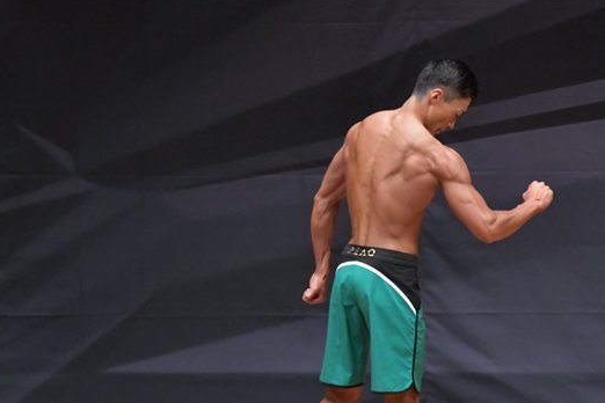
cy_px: 293
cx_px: 361
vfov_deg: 3.2
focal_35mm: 423
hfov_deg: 4.9
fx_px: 7108
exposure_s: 1/400
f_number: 5.6
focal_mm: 190
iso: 6400
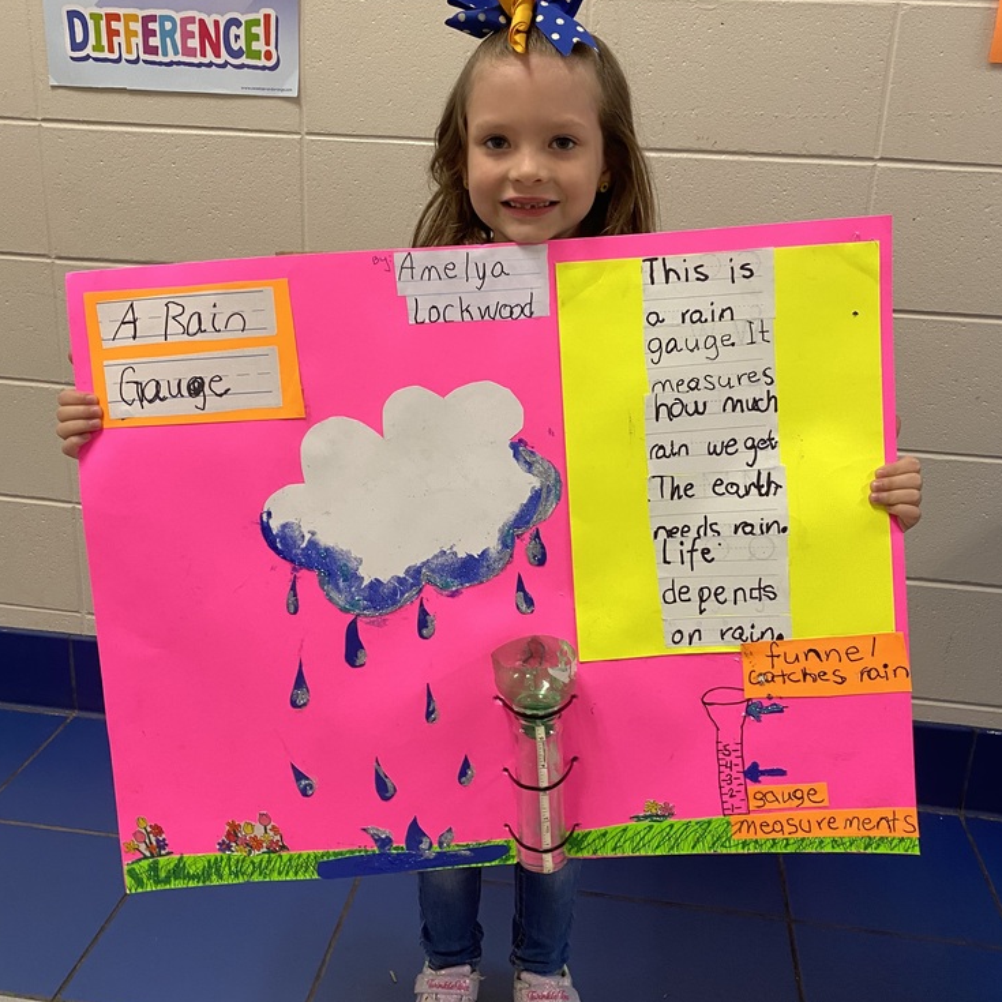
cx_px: 498
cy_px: 466
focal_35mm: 32
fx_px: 1048
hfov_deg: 51.1
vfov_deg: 51.1
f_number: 1.8
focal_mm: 4.25
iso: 160
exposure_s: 1/60
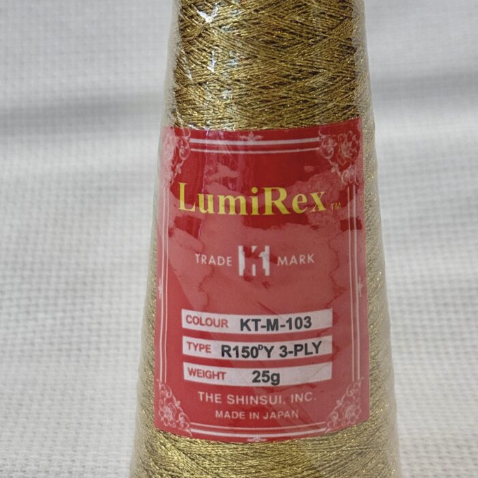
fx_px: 1422
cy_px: 187
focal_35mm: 91
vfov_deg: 19.1
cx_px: 264
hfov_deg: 19.1
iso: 50
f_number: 1.78
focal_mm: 6.76
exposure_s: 1/50
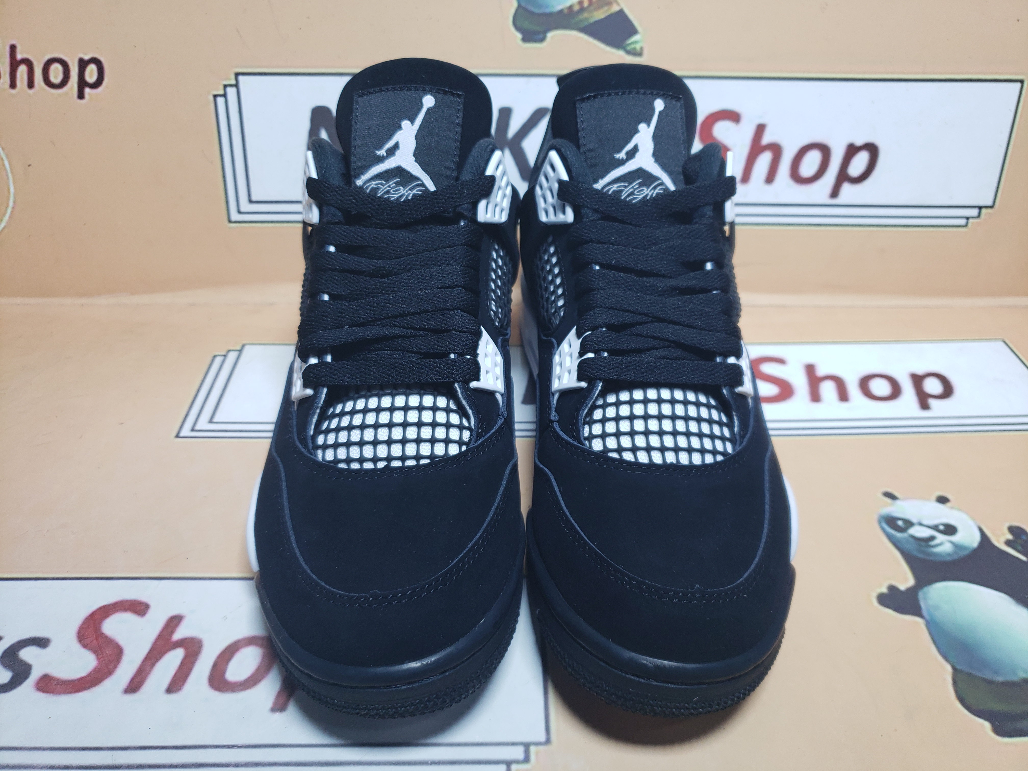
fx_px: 772
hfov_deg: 67.3
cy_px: 386
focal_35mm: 26
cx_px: 514
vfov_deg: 53.1
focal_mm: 4.3
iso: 50
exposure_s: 1/396
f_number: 1.5
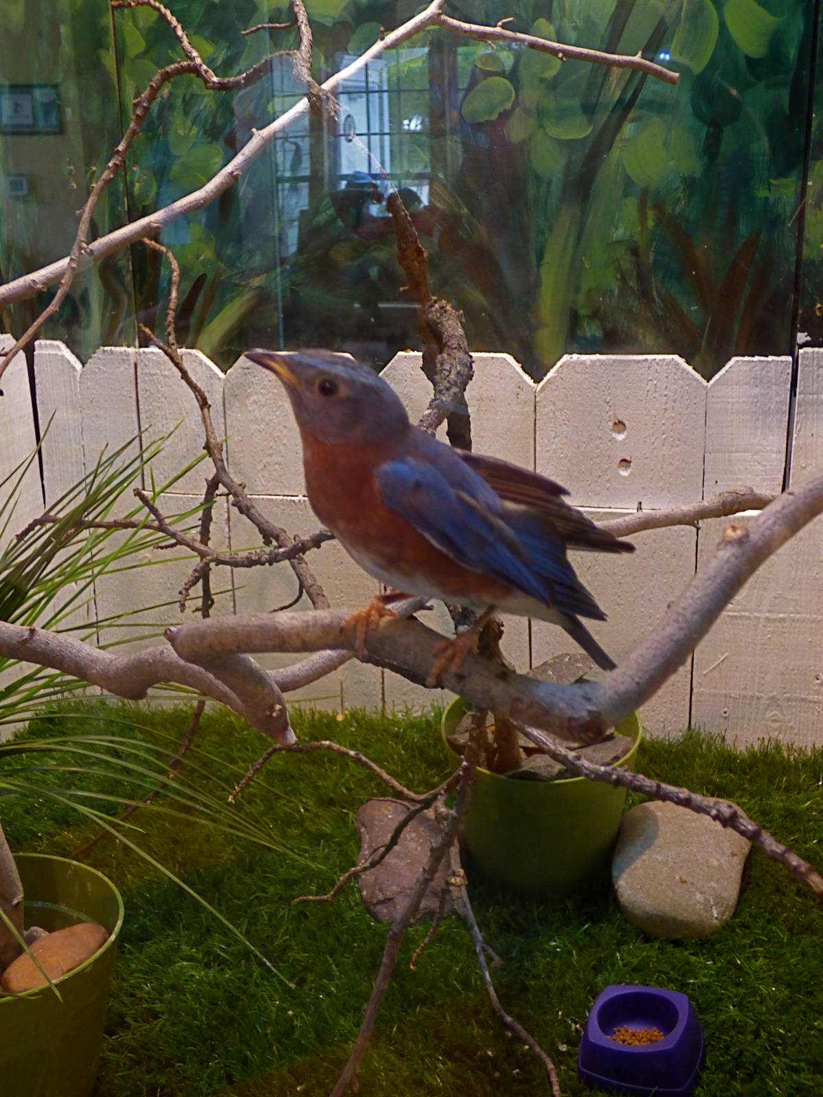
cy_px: 548
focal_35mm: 37
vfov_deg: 50.1
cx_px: 412
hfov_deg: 38.7
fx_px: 1173
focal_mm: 6.47
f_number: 3.5
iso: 400
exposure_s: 1/15
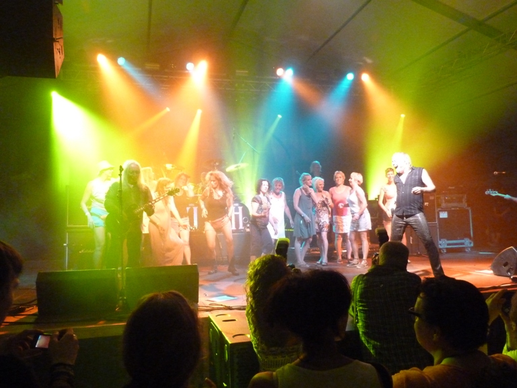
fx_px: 433
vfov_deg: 48.2
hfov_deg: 61.7
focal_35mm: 29
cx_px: 258
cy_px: 194
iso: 800
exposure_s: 1/60
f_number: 3.4
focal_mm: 4.7
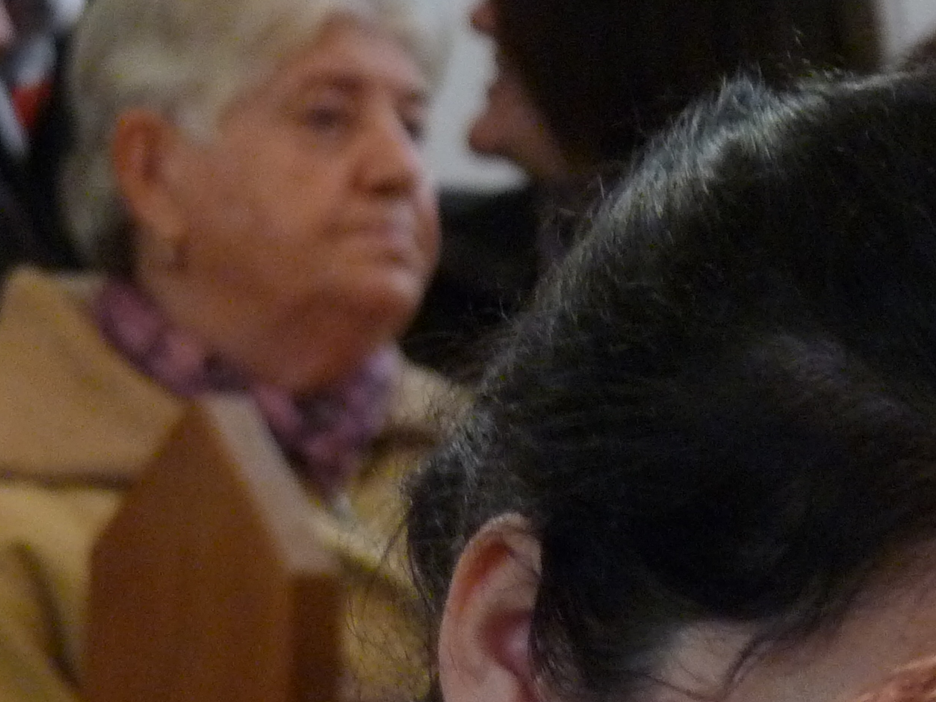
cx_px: -190
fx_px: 16030
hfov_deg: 3.3
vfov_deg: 2.5
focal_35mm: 593
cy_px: -230
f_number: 3.7
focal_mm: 35.6
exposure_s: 1/30
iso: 400
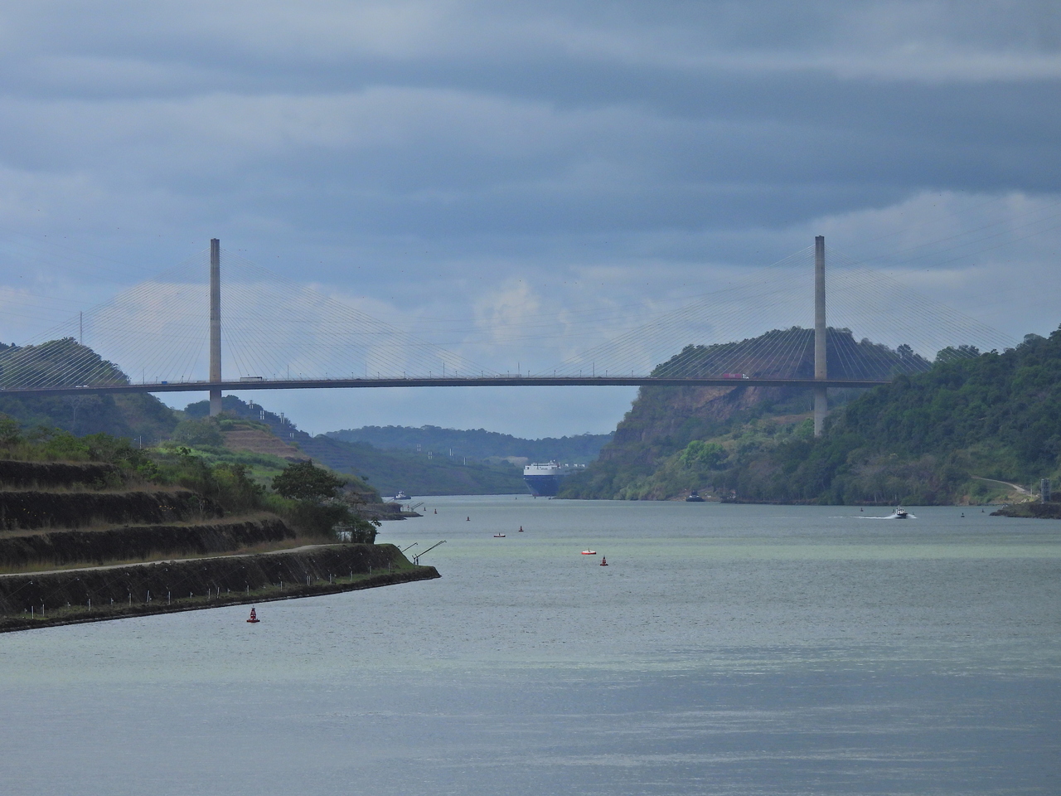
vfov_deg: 7.4
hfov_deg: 9.9
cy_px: 398
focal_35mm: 200
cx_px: 530
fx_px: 6130
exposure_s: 1/1600
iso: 100
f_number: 4.5
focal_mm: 35.7
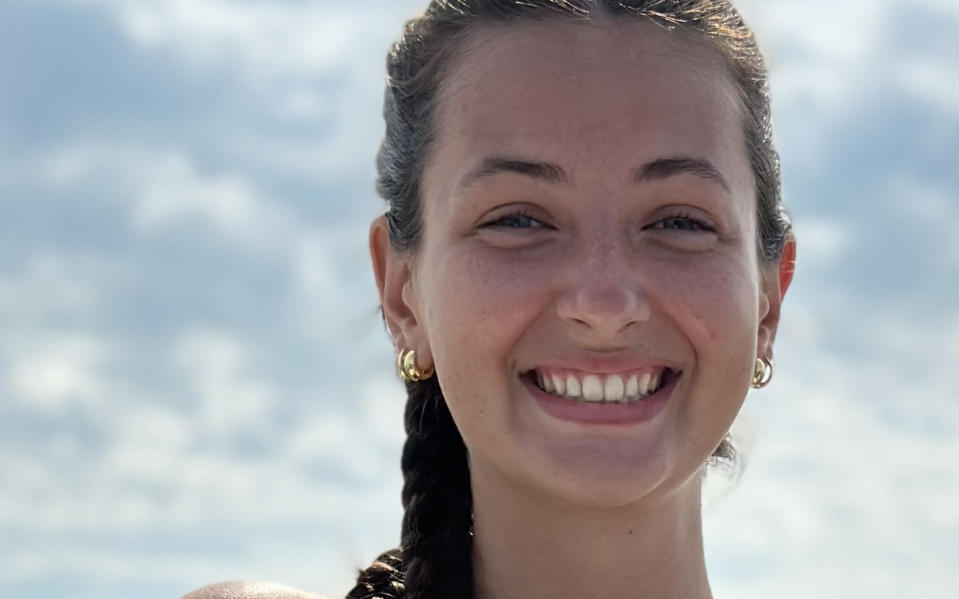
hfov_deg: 16.8
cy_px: 1027
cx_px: 809
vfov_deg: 10.1
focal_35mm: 123
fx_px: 3214
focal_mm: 6.86
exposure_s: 1/10870
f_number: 1.78
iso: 100
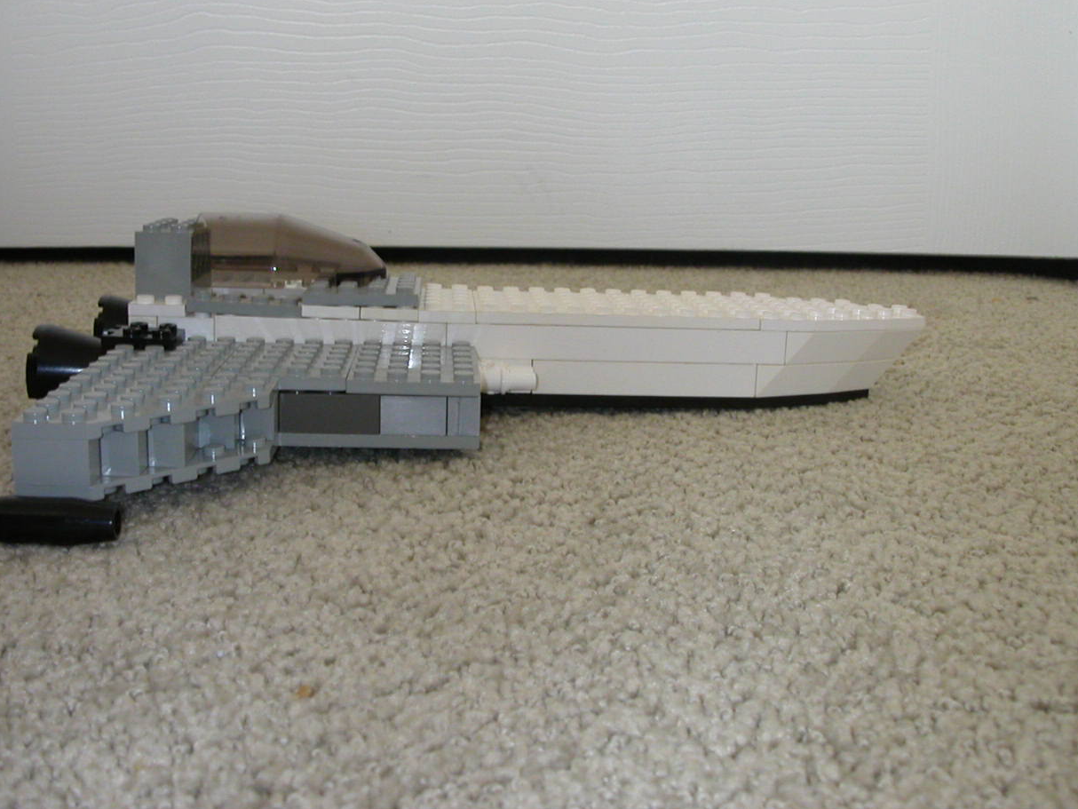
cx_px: 537
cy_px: 409
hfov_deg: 47.9
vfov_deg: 36.8
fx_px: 1215
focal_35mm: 39
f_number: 4.5
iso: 169
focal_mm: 5.6
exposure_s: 1/27.5
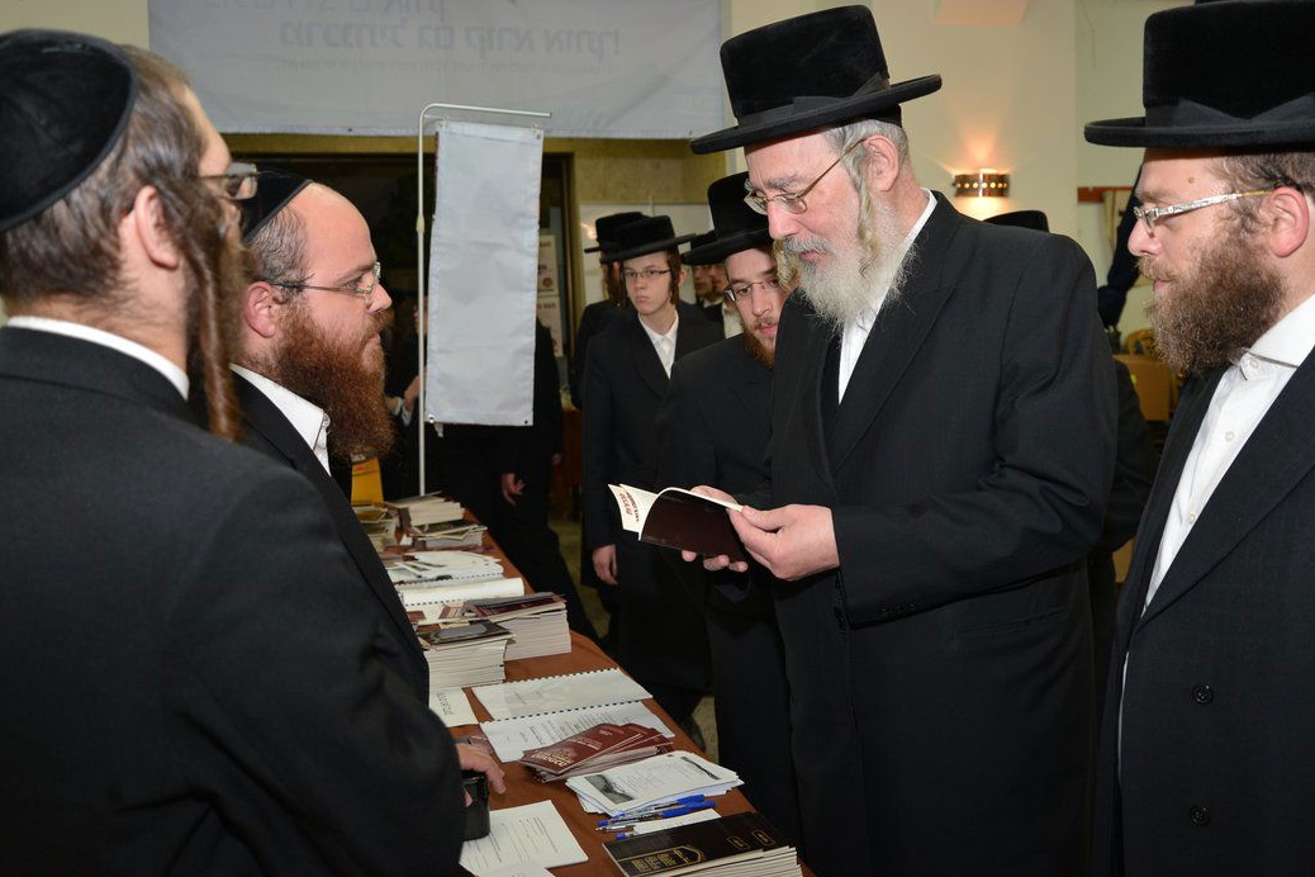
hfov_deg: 51.7
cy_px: 380
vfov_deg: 35.9
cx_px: 744
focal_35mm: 37
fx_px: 1351
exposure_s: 1/125
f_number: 5
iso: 800
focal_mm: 32
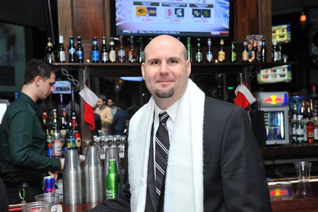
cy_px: 106
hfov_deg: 41.1
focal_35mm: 48
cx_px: 159
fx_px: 424
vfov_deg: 28.0
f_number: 5.6
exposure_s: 1/100
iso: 1000
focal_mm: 48
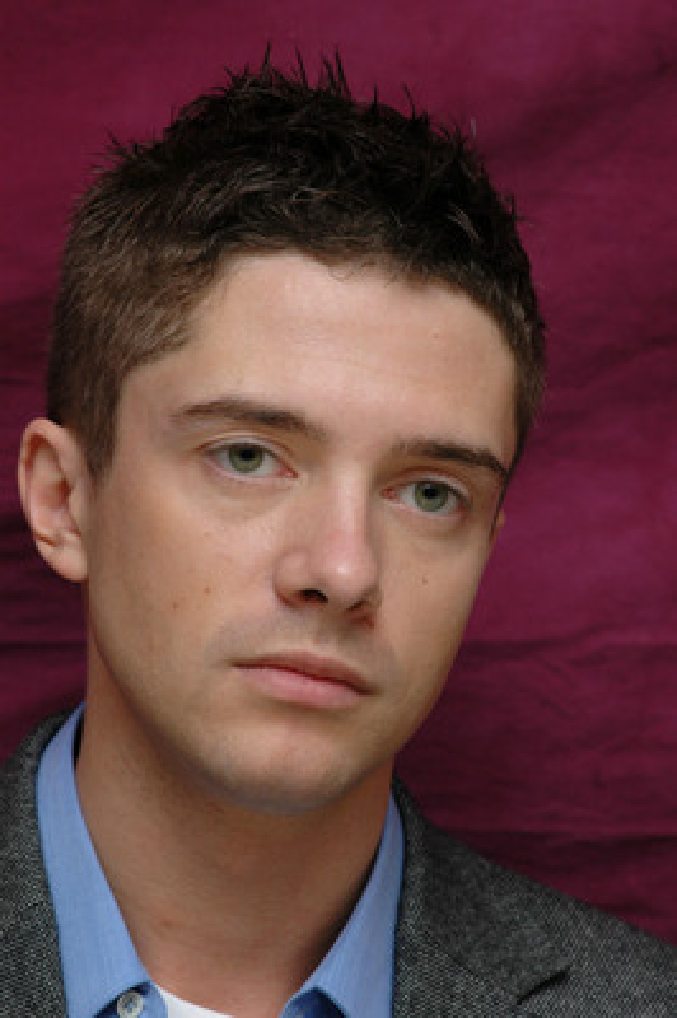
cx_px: 338
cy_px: 509
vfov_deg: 8.9
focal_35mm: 232
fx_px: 6569
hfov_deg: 5.9
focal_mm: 155
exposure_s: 1/400
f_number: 6.3
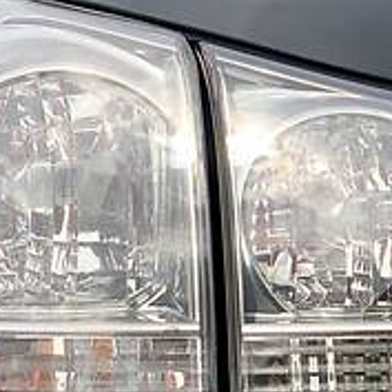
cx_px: -64
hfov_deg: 8.3
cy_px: 177
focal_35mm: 208
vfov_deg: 8.4
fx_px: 2665
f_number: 2.4
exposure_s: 1/521
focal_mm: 6
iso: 16
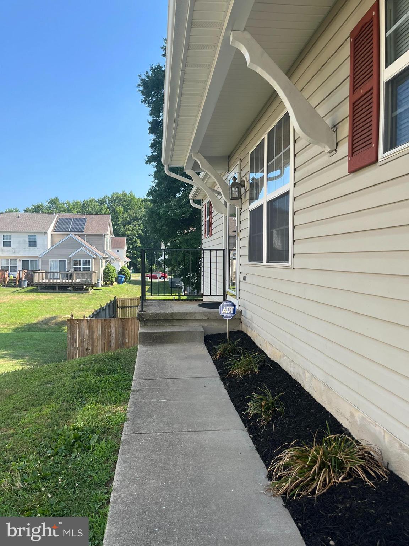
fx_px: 410
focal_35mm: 26
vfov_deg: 67.3
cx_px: 204
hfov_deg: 53.1
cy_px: 273
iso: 50
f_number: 1.6
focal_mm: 5.1
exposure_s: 1/1266
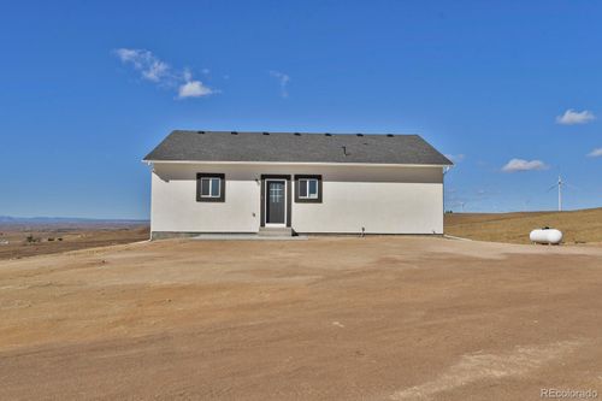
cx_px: 301
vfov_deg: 44.9
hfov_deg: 63.7
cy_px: 200
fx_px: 485
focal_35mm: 29
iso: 250
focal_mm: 29
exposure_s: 1/400
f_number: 8
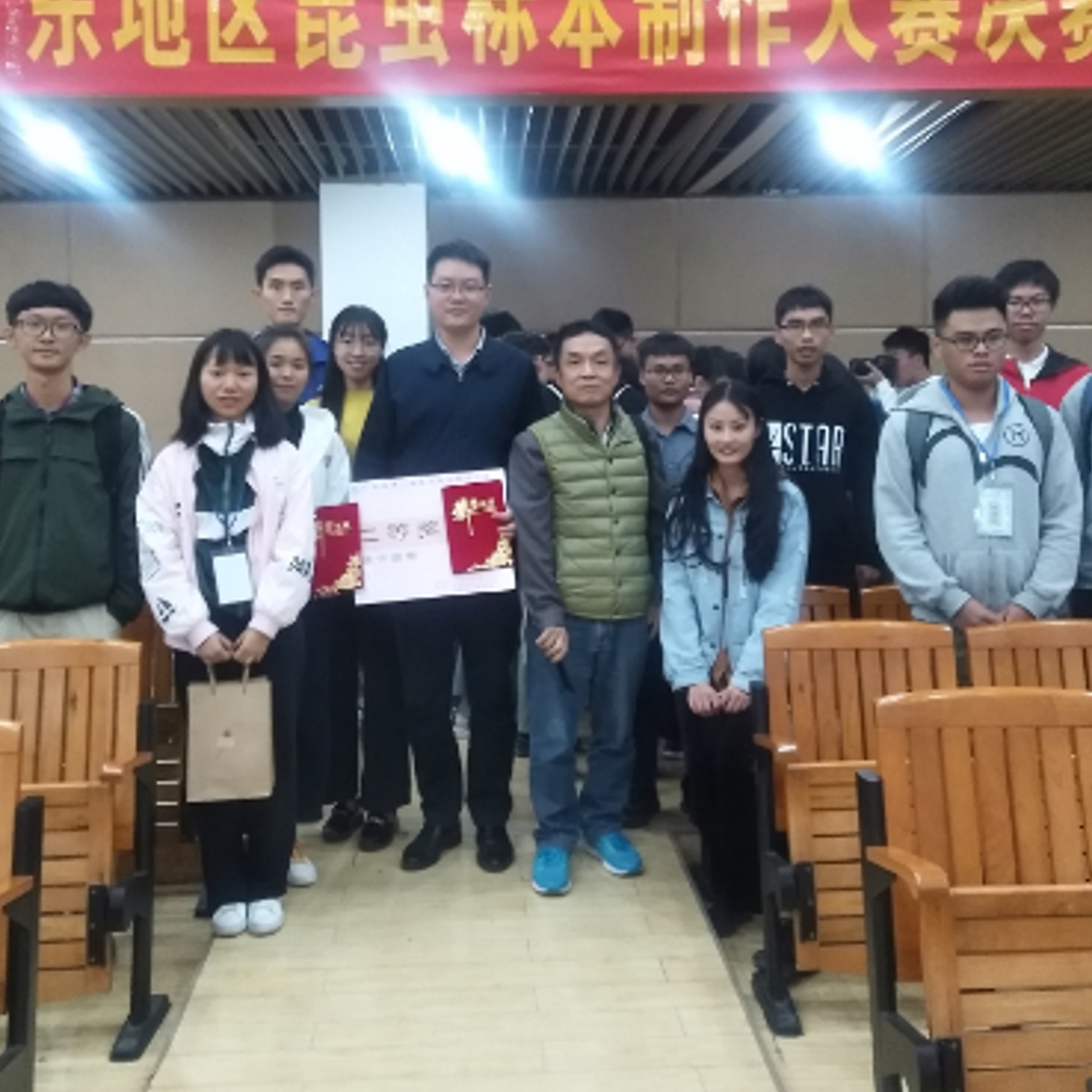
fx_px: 1356
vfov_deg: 43.7
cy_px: 445
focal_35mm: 38
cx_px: 518
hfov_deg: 43.8
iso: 500
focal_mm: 3.88
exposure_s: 1/20
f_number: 2
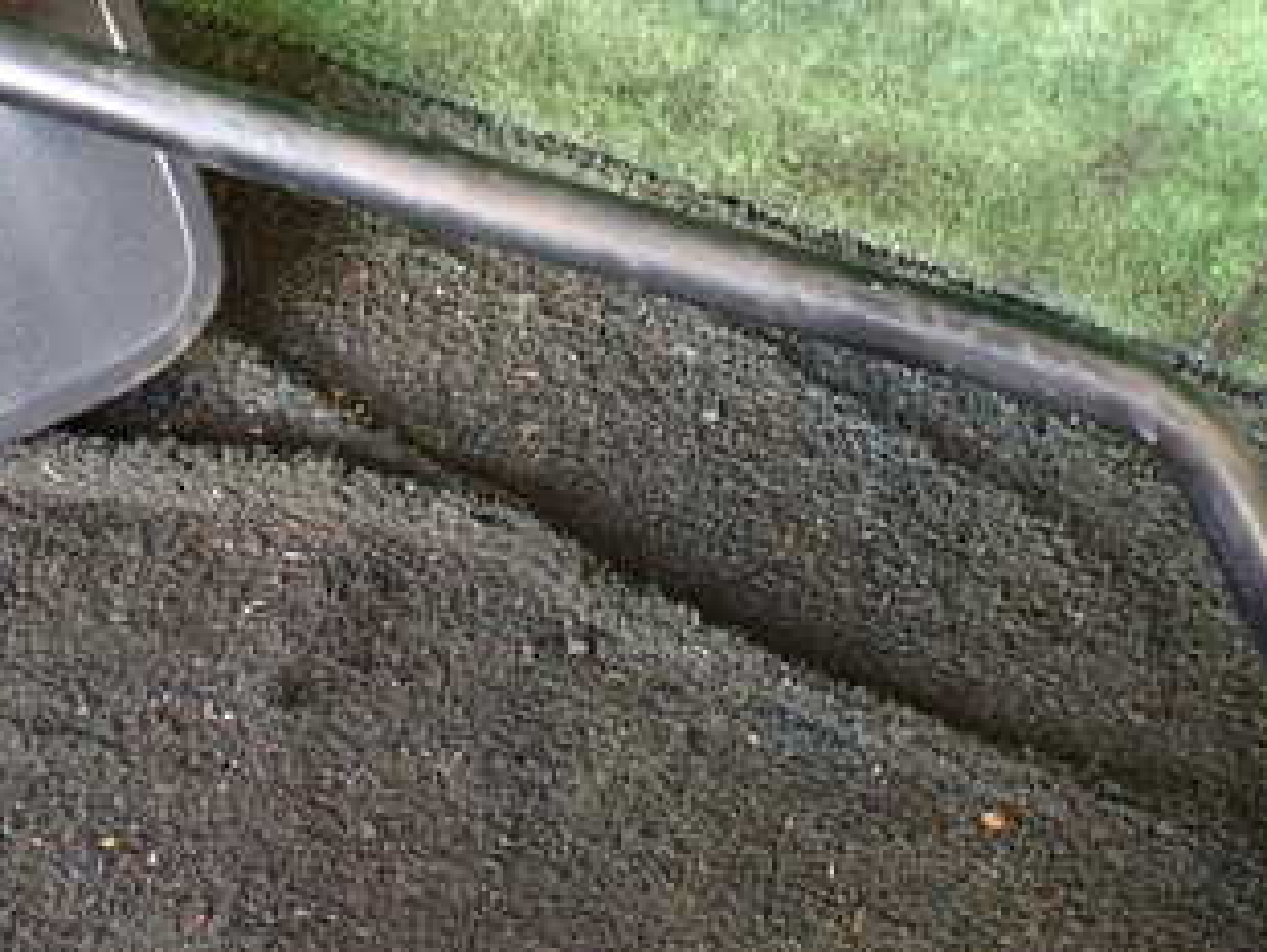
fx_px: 2125
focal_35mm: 58
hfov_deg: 33.1
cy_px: 233
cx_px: 523
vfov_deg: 25.0
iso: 800
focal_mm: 5.4
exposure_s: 1/80
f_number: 2.3
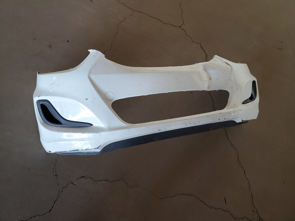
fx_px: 222
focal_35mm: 26
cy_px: 110
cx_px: 148
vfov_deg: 53.1
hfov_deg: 67.3
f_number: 1.5
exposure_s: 1/60.2
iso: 68
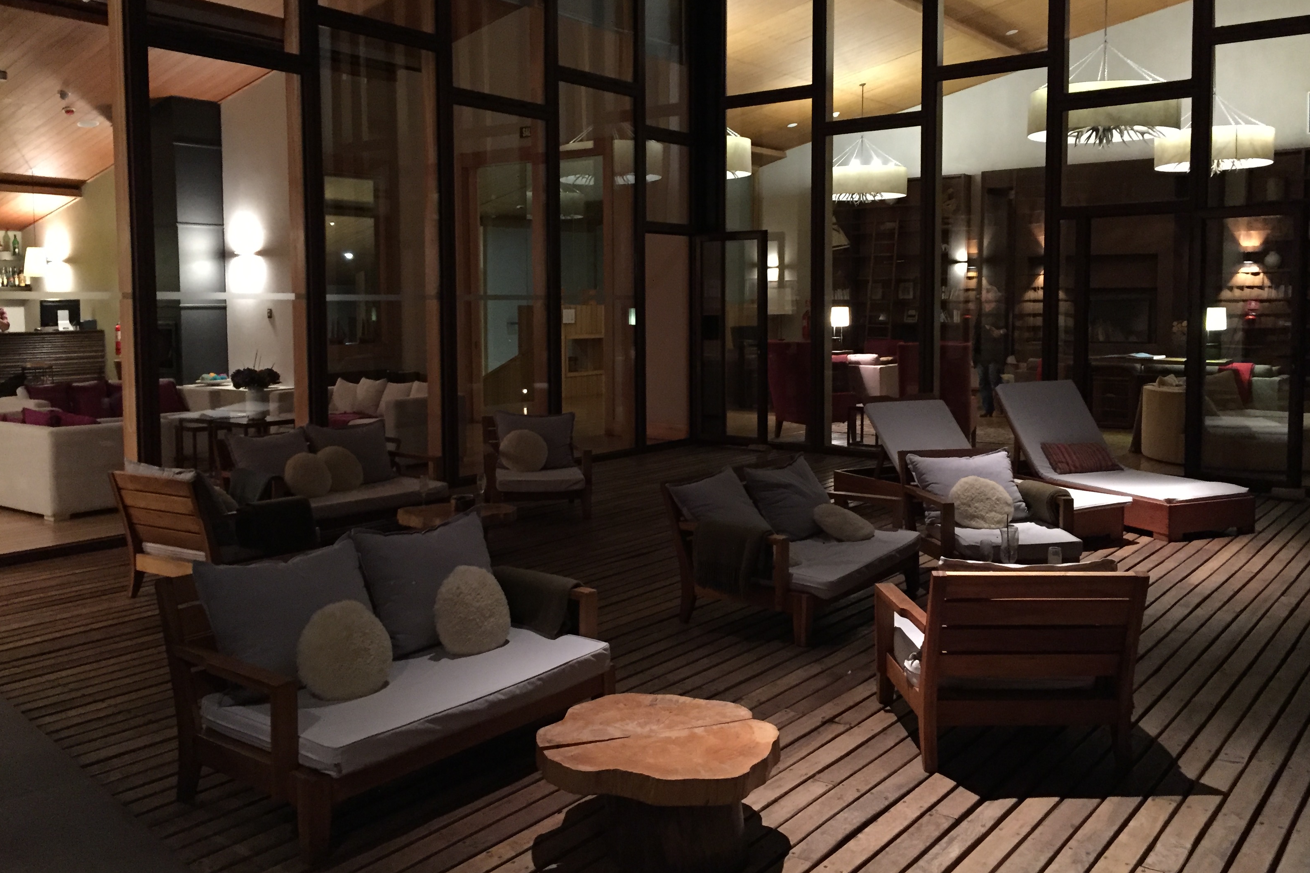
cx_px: 657
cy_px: 377
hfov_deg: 60.3
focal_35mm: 31
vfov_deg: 42.2
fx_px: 1128
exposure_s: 1/17
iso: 500
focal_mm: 4.15
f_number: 2.2
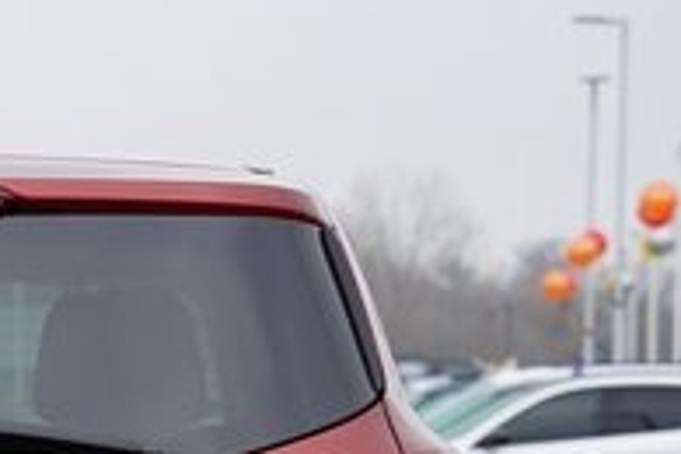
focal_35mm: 236
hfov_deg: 8.6
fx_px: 4464
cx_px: -126
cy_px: 700
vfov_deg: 5.8
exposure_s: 1/80
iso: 100
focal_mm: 72
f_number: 4.5
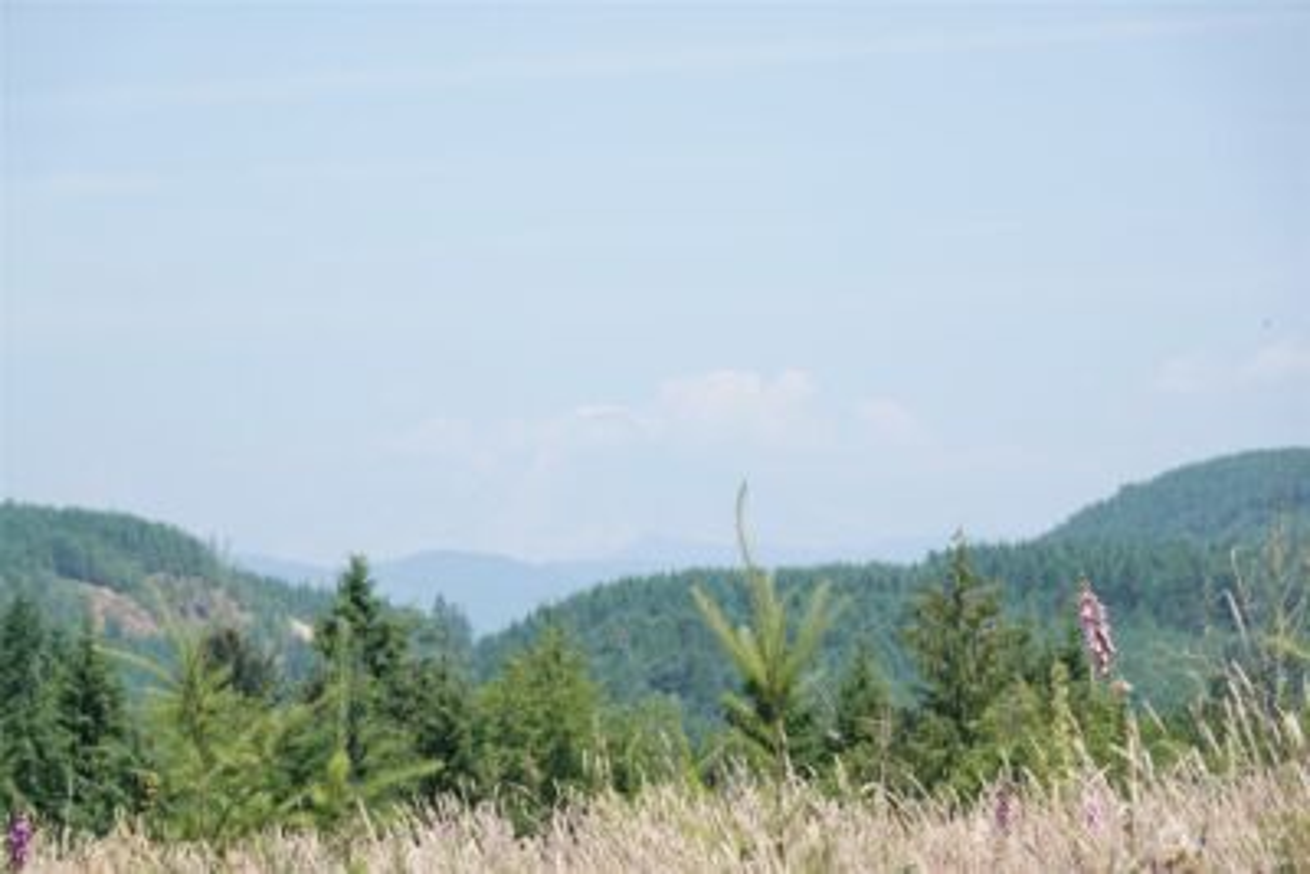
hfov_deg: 12.9
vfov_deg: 8.6
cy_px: 437
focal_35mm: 159
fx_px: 5788
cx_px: 655
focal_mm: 58.29
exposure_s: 1/500
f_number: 4
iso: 100
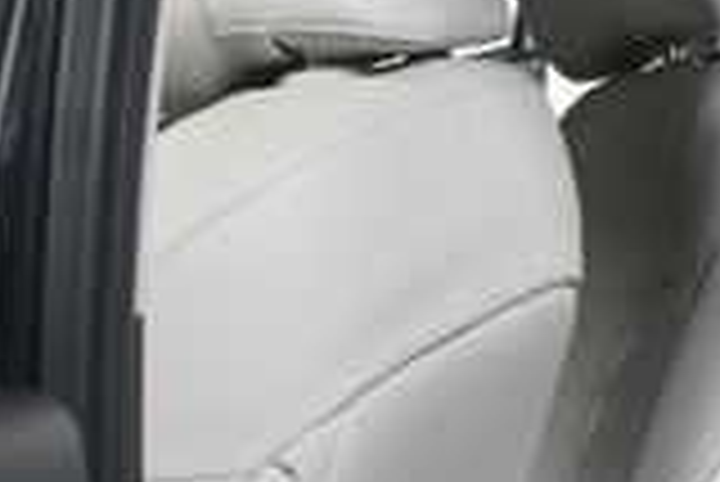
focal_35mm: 120
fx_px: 2402
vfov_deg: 11.2
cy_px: 563
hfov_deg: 15.8
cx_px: 1058
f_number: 7.1
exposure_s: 1/160
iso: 100
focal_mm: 20
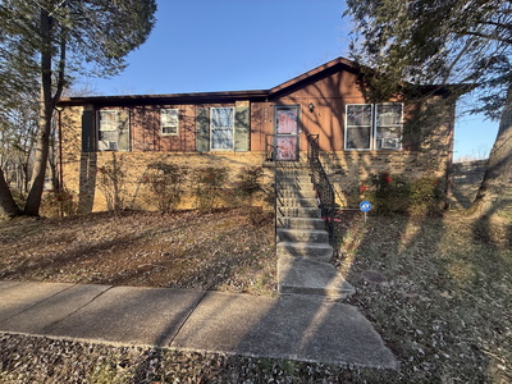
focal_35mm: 14
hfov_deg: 102.1
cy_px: 192
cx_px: 256
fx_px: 207
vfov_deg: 85.7
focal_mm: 2.22
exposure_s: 1/270
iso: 50
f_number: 2.2
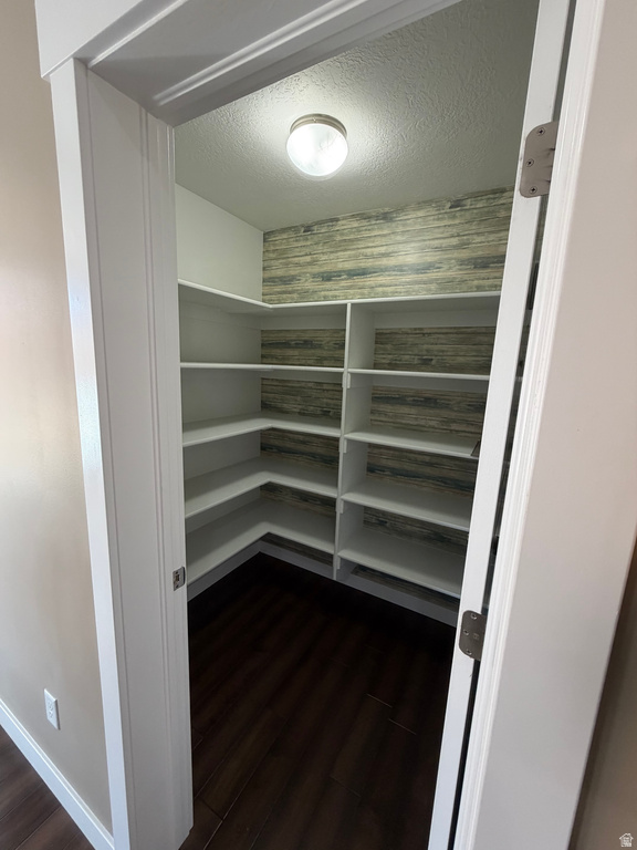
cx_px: 318
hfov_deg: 85.7
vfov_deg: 102.1
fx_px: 344
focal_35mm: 14
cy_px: 425
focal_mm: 2.22
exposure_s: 1/120
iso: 250
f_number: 2.2
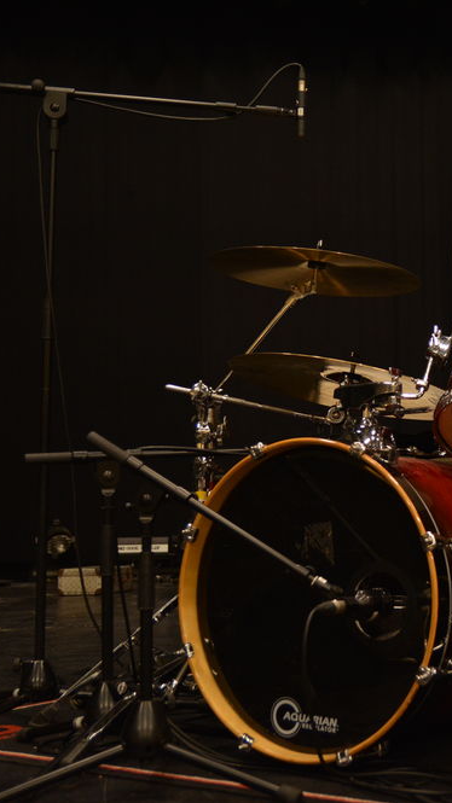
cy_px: 402
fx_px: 1108
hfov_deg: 21.9
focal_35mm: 52
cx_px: 489
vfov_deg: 39.9
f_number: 2.8
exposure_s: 1/80
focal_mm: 22
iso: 800
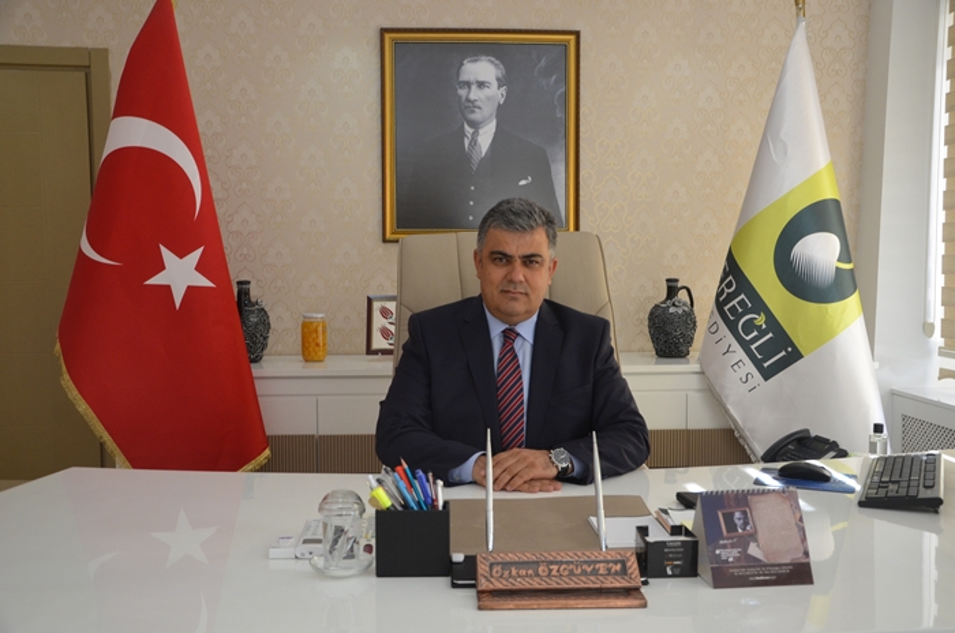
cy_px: 316
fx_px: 953
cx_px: 478
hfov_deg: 53.2
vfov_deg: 36.7
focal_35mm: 36
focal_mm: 24
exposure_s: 1/125
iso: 800
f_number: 5.6
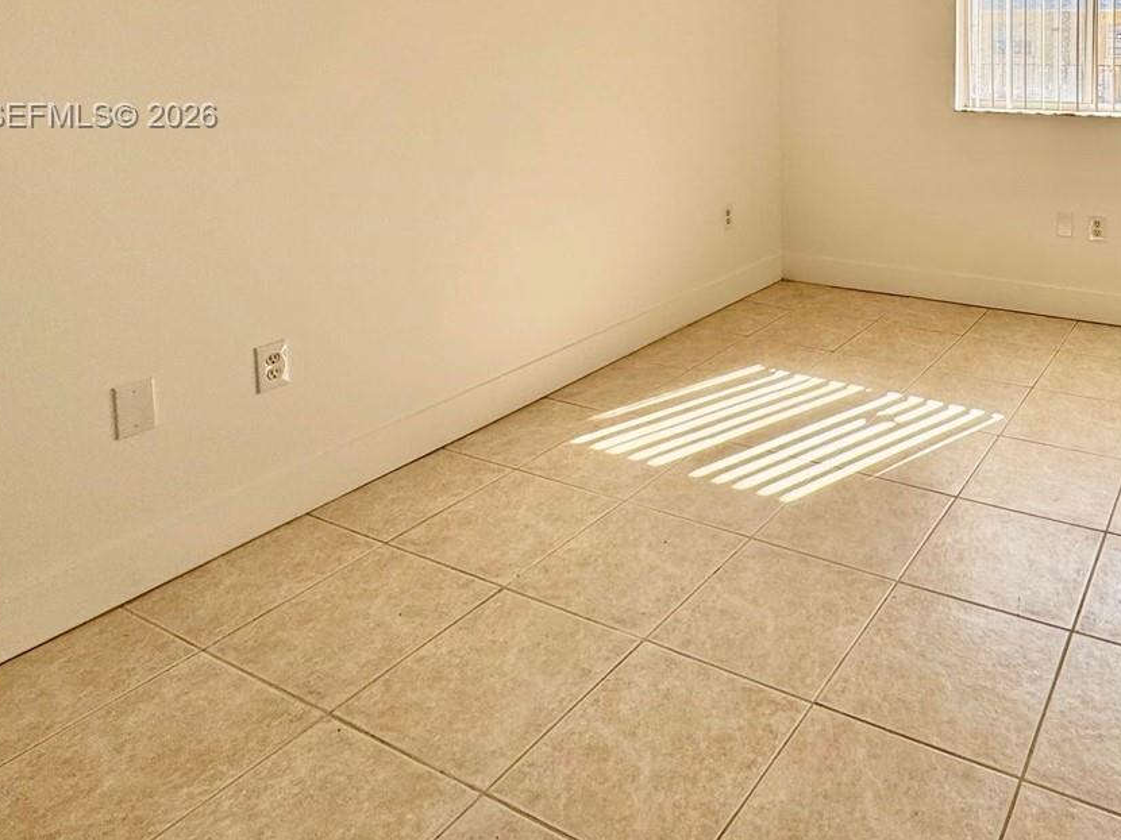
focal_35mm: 27
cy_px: 117
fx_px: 874
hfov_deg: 60.7
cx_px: 877
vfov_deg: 47.2
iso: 40
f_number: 2.2
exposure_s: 1/375
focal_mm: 2.22
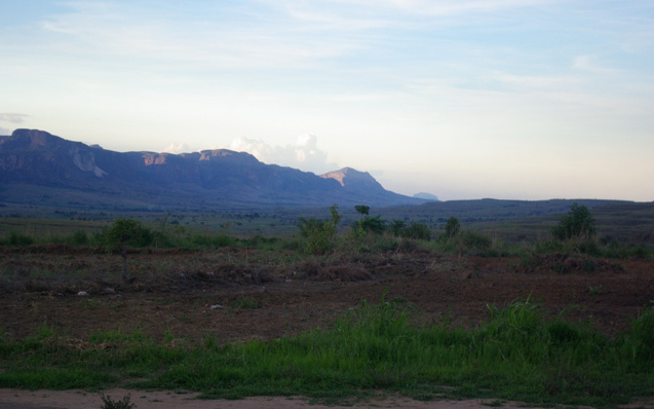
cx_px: 326
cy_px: 207
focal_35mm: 85
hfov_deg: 24.5
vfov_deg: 15.4
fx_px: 1506
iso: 400
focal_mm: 55
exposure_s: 1/60
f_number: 5.6
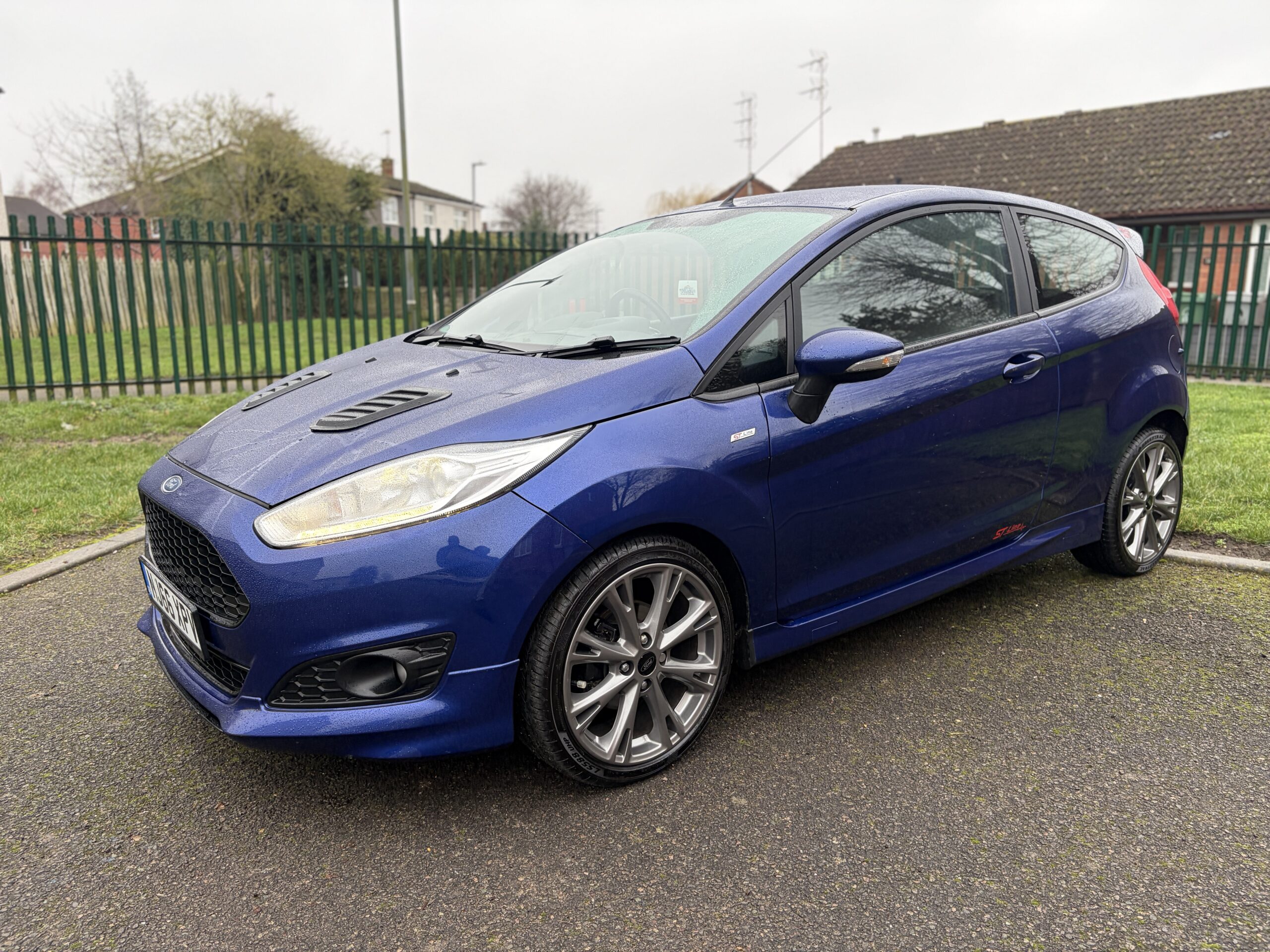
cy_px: 476
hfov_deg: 67.3
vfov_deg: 53.1
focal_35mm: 26
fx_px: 954
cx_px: 635
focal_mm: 5.96
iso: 100
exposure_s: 1/121
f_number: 1.6
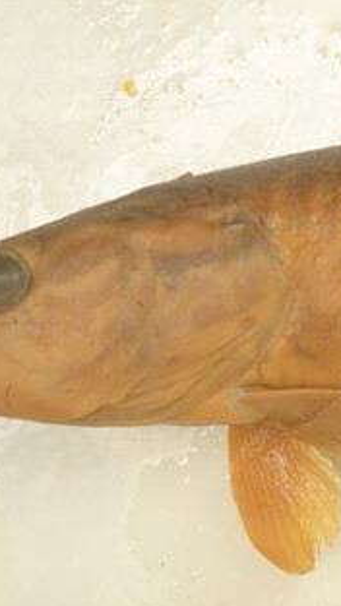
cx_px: 841
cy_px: 584
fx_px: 3875
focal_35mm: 241
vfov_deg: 8.9
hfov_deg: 4.9
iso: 800
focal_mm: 60
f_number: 3.2
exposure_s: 1/200
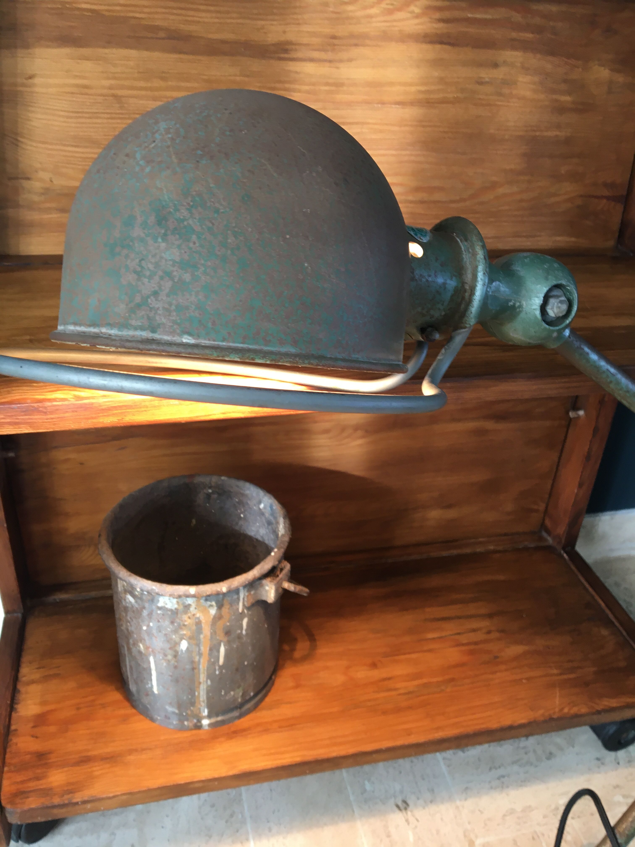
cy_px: 424
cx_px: 318
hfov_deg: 48.2
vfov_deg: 61.7
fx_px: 709
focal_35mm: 29
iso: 64
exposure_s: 1/33
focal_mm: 4.15
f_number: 2.2
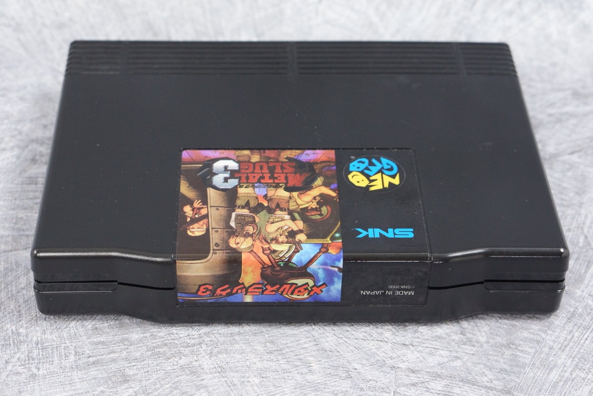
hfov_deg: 27.0
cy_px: 198
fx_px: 1235
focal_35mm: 75
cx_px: 296
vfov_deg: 18.2
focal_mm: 50
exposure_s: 1/50
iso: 1600
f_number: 7.1
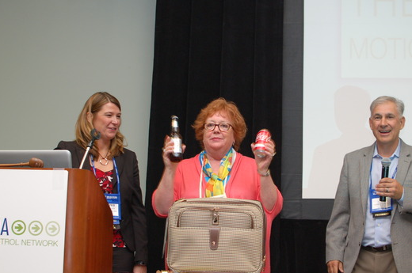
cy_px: 139
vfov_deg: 19.2
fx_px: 808
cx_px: 231
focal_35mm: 71
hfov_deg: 28.6
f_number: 4
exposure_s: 1/60
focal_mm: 35
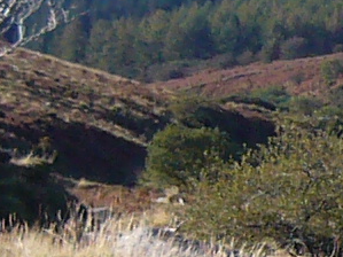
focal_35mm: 281
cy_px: 185
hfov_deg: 6.9
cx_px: 590
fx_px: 2783
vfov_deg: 5.3
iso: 80
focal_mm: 4.9
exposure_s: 1/160
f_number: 5.6
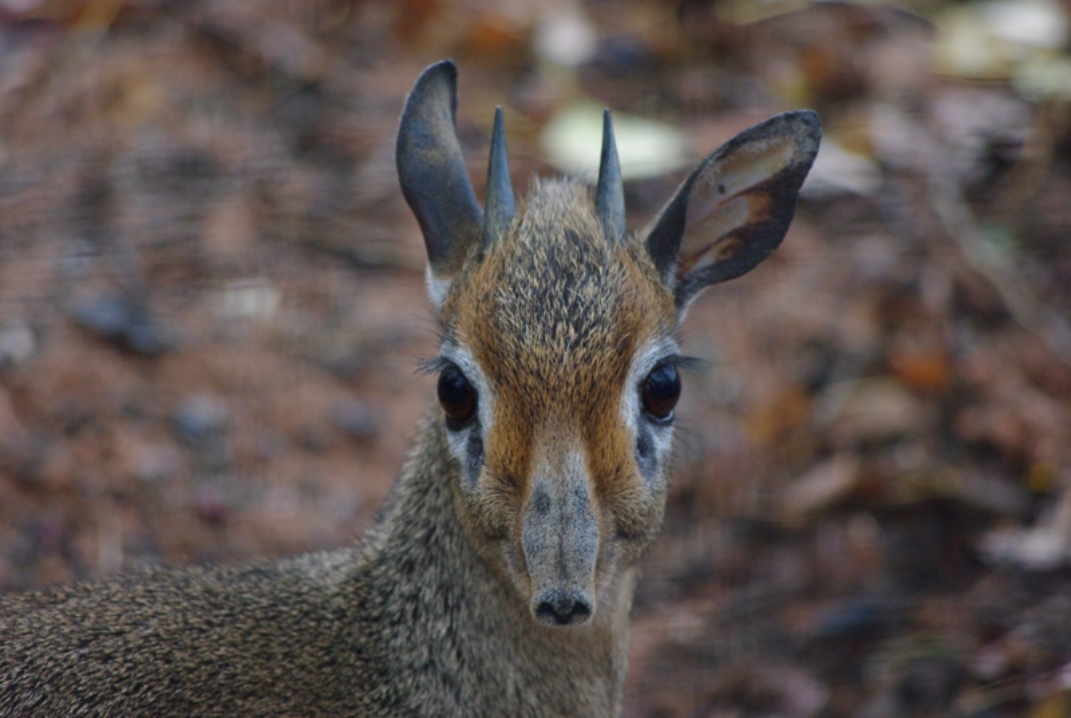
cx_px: 536
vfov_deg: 3.1
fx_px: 13407
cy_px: 359
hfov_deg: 4.6
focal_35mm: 450
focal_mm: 300
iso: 800
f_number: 5.8
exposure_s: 1/180
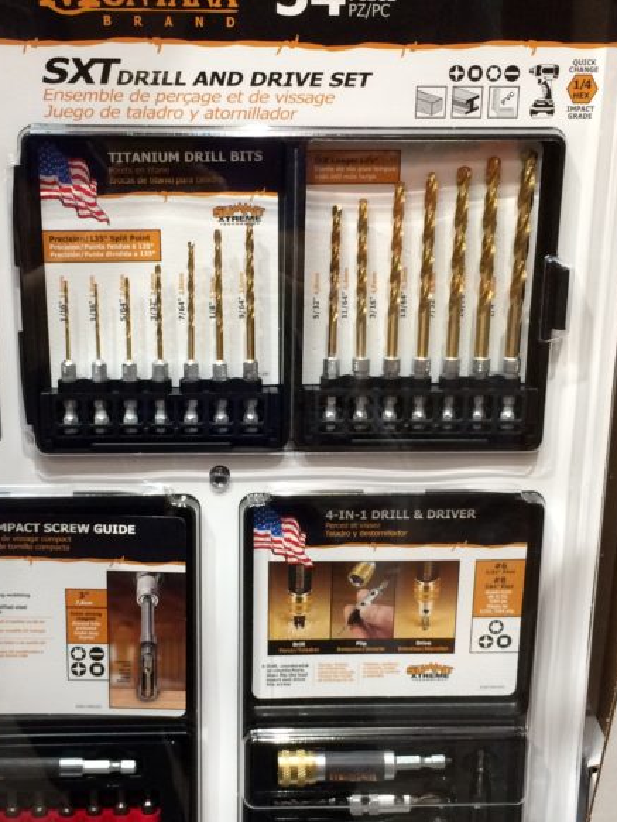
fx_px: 1211
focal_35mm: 51
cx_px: 254
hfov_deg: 28.5
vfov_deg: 37.4
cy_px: 452
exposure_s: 1/30
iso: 125
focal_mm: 4.15
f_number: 2.2
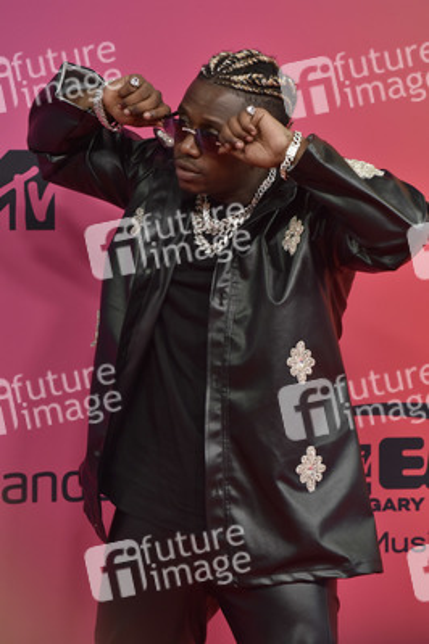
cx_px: 214
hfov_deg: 8.6
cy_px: 322
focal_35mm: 160
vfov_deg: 12.8
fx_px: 2865
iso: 2000
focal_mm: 160
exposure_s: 1/200
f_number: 5.6
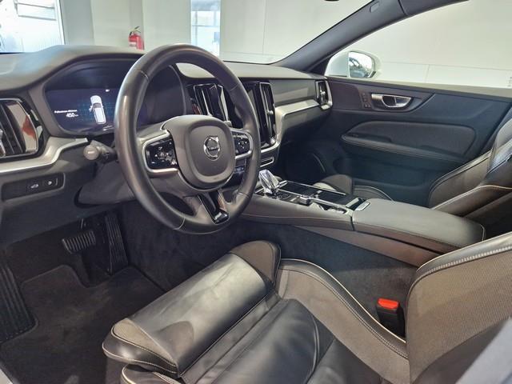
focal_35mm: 23
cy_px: 192
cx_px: 256
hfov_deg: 73.9
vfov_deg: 58.9
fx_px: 340
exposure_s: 1/100
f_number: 1.8
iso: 640
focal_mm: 5.4
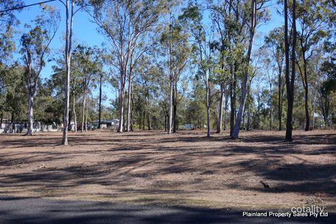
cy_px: 112
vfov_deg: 39.9
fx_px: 308
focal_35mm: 33
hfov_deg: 57.2
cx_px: 168
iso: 100
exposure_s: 1/60
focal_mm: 22
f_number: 14
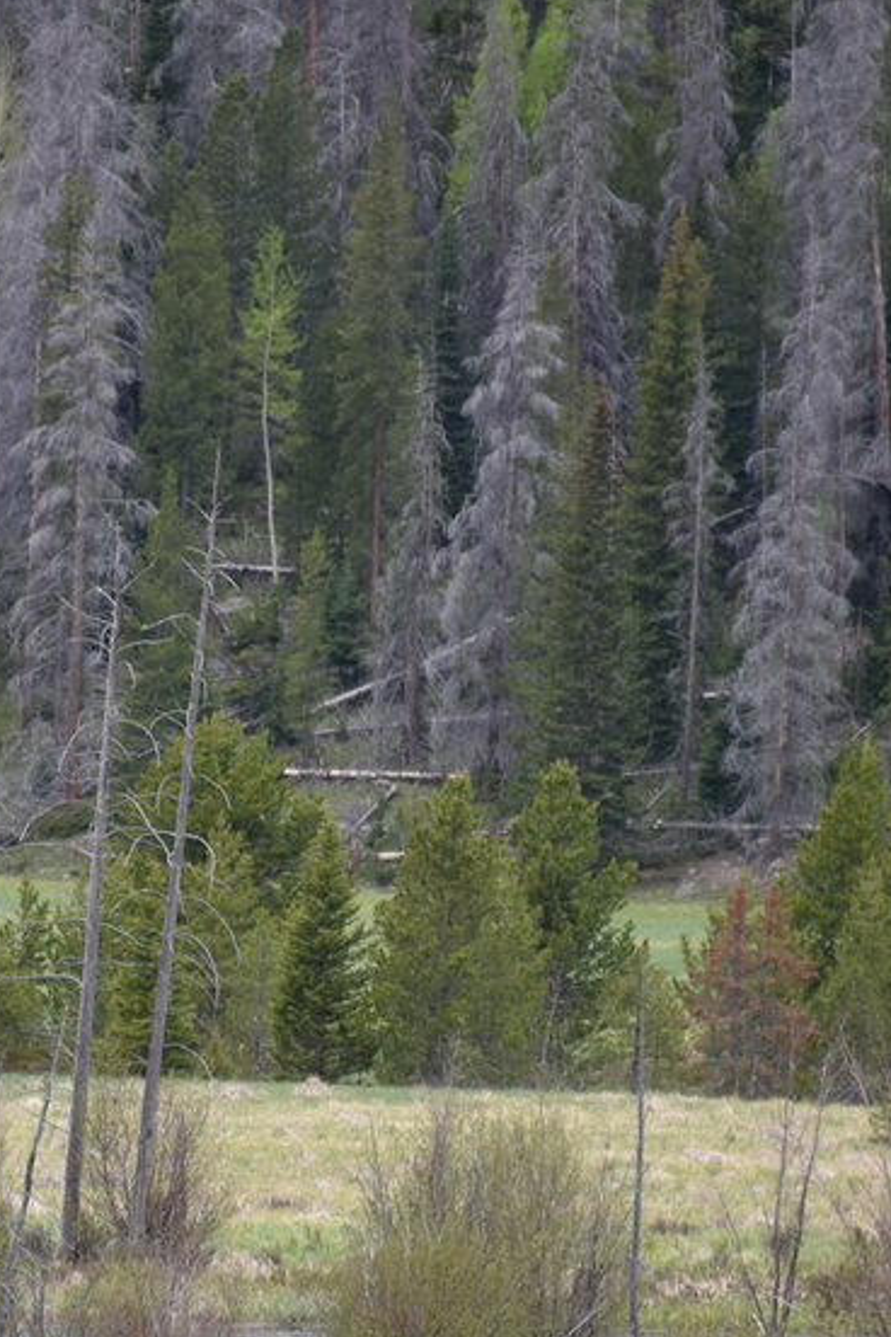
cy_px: 945
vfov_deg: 3.0
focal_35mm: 696
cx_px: 160
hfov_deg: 2.0
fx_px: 25837
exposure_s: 1/640
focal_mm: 300
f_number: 5.6
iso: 360
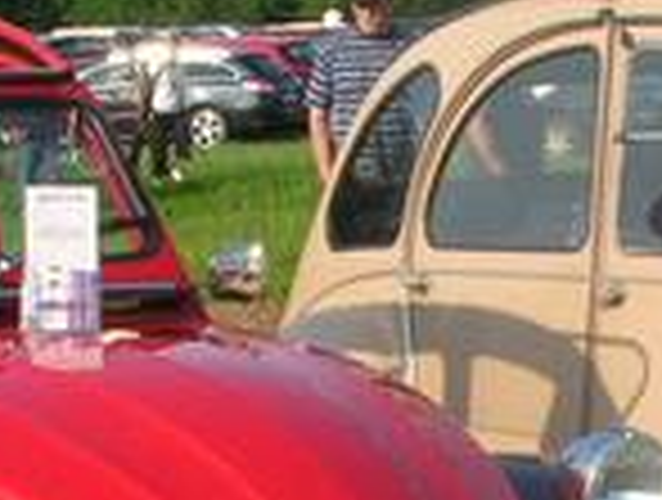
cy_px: 468
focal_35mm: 152
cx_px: 608
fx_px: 2914
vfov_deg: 9.8
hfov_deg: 12.8
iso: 50
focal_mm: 5.8
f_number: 5.6
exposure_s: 1/214
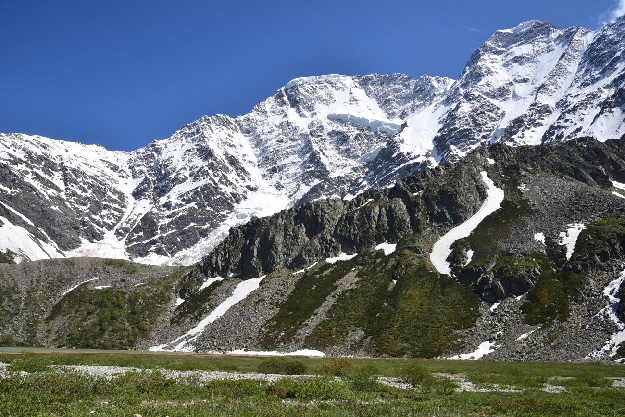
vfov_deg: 27.0
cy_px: 208
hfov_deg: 39.6
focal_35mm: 50
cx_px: 312
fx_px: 868
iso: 100
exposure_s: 1/125
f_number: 13
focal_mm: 50
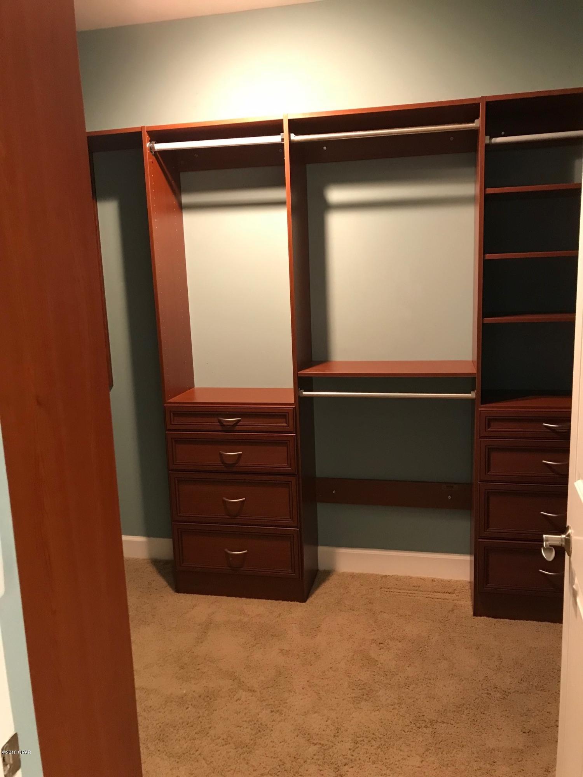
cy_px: 388
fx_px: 629
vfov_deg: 63.4
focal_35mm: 28
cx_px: 292
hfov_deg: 49.7
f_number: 1.8
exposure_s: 1/13
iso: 100
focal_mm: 3.99
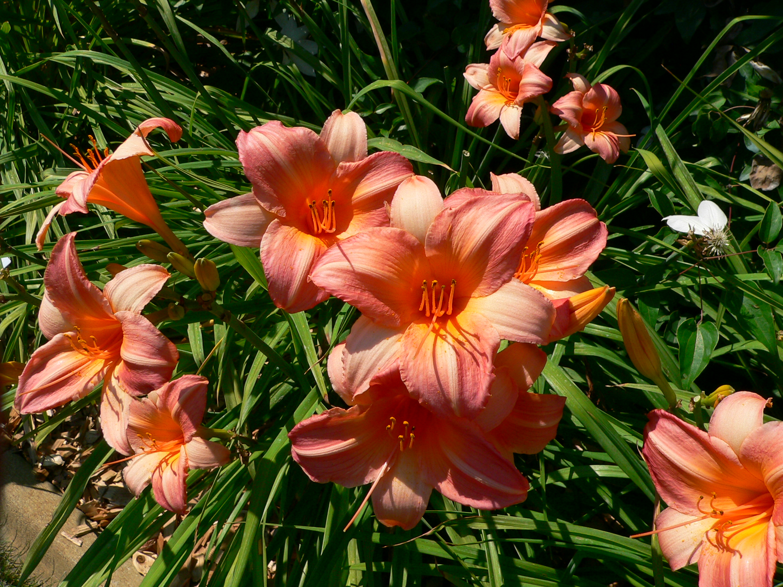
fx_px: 814
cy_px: 294
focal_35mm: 36
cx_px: 392
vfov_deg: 39.7
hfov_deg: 51.4
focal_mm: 6
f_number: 4.6
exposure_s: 1/800
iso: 80
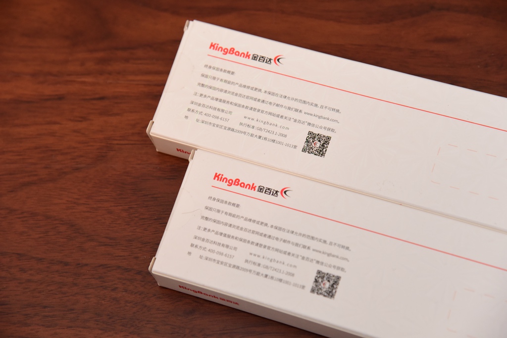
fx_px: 1690
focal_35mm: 120
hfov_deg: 17.1
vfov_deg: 11.4
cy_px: 169
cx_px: 254
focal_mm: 120
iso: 1600
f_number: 5.6
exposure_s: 1/60
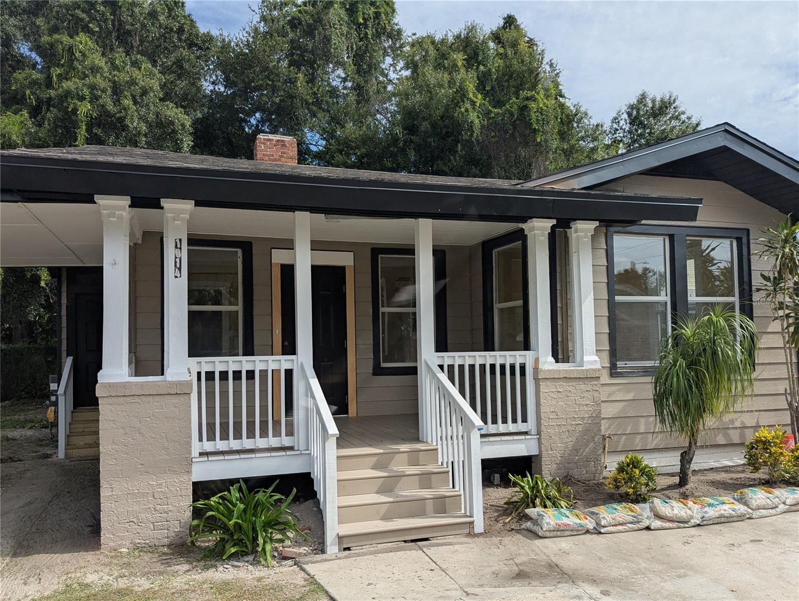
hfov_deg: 71.5
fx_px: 555
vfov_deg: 56.9
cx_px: 400
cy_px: 300
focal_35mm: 24
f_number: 1.85
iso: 47
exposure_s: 1/2833
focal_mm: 6.81
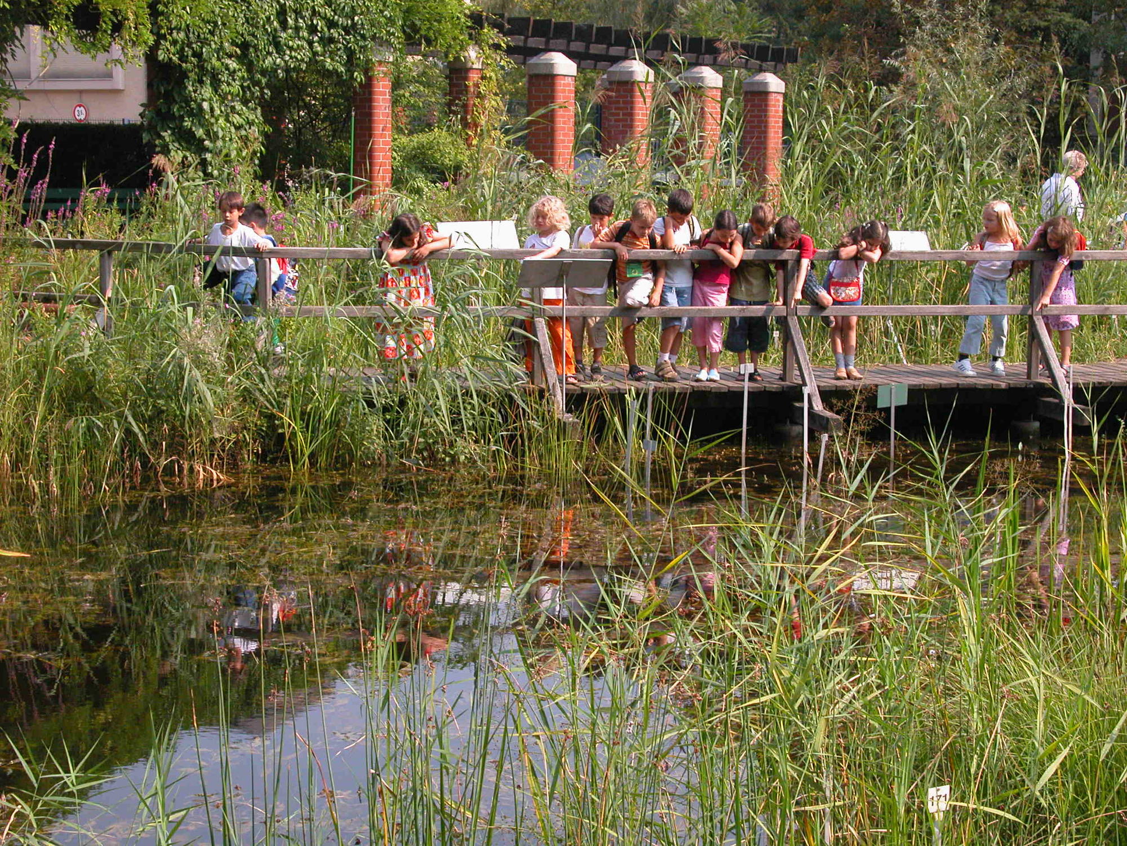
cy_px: 423
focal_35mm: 69
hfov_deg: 28.2
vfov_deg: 21.3
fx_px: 2246
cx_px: 564
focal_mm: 17.8
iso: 200
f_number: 6.6
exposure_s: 1/404
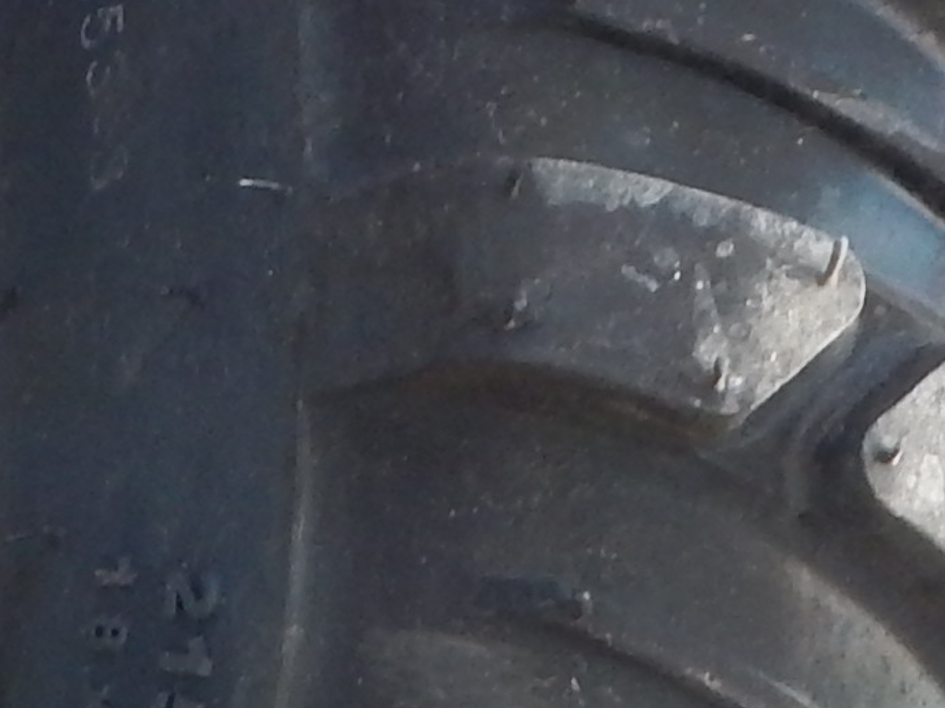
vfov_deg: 10.1
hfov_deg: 13.0
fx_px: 4012
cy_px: 463
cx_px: -231
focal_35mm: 147
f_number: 3
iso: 125
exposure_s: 1/40
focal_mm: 4
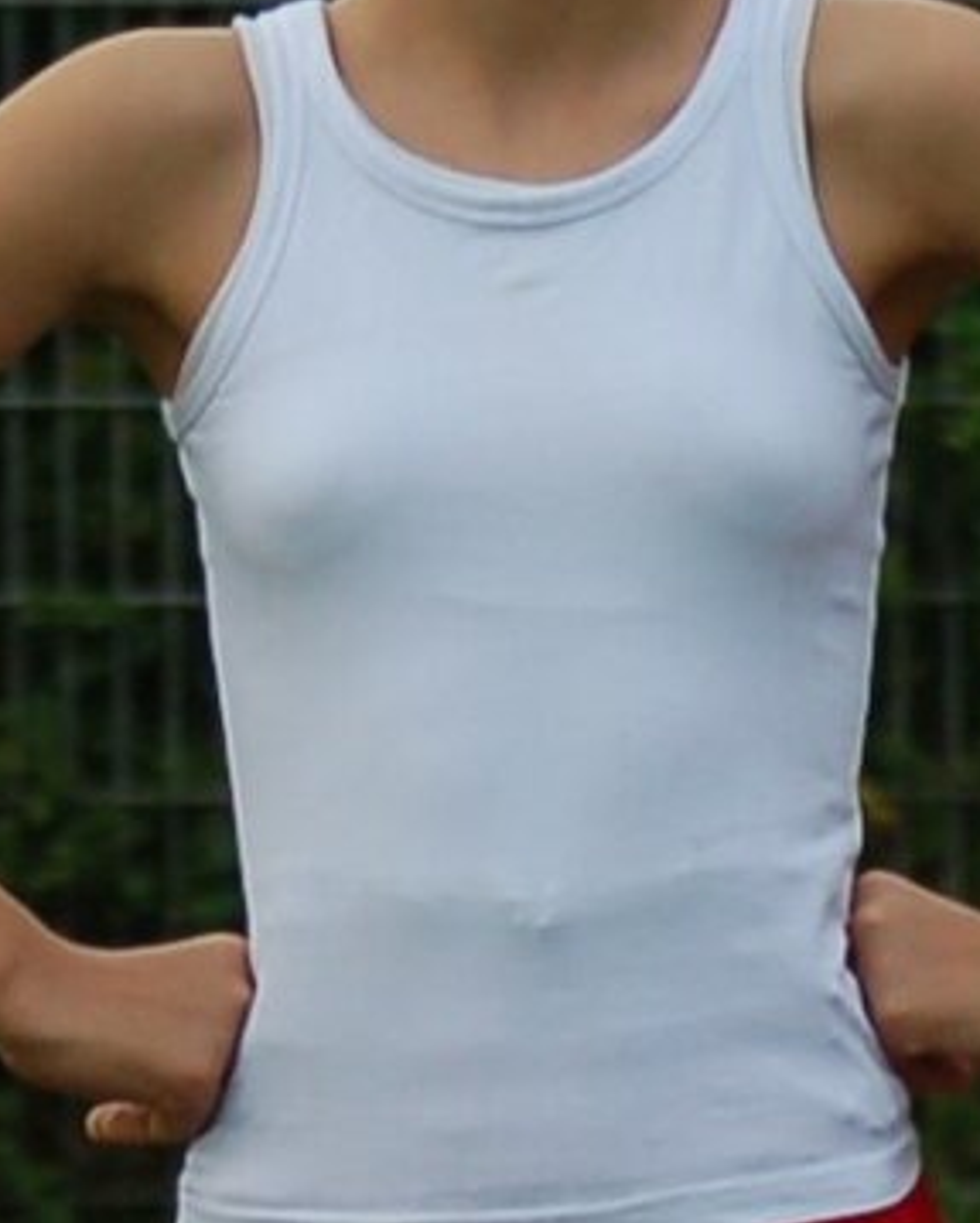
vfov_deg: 3.2
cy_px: 1097
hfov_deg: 2.5
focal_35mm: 604
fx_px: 21870
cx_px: 2814
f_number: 4
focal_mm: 70
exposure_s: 1/1000
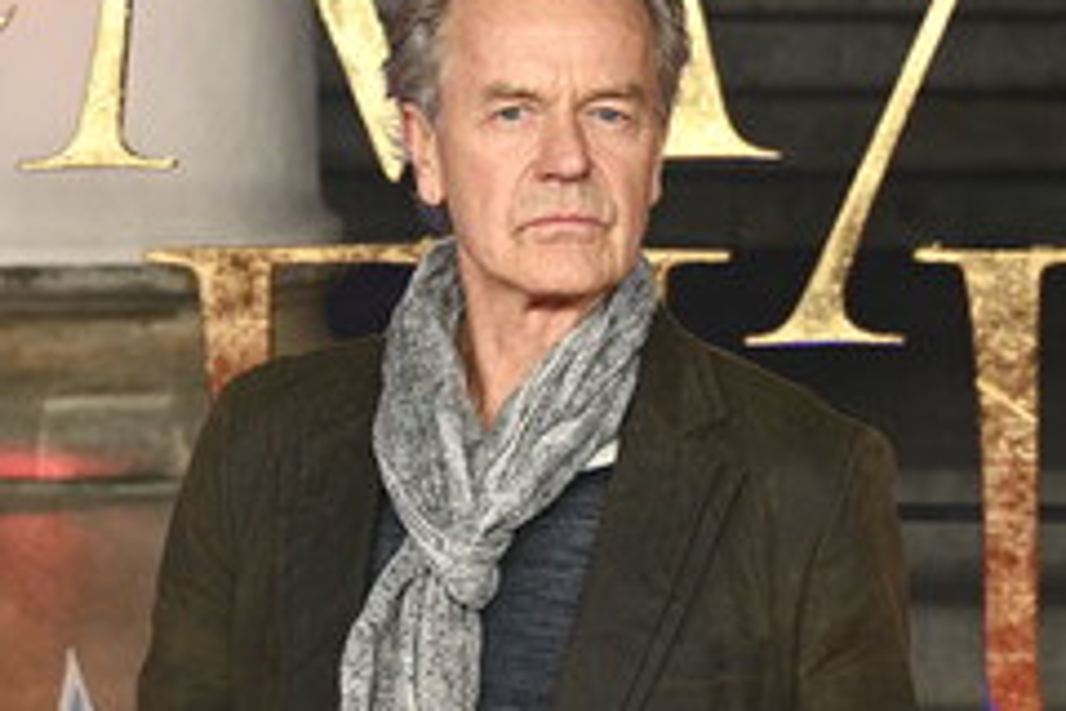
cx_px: 553
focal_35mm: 141
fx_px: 4175
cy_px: 529
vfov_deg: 9.7
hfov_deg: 14.6
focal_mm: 75
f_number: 5.6
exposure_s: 1/125
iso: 500
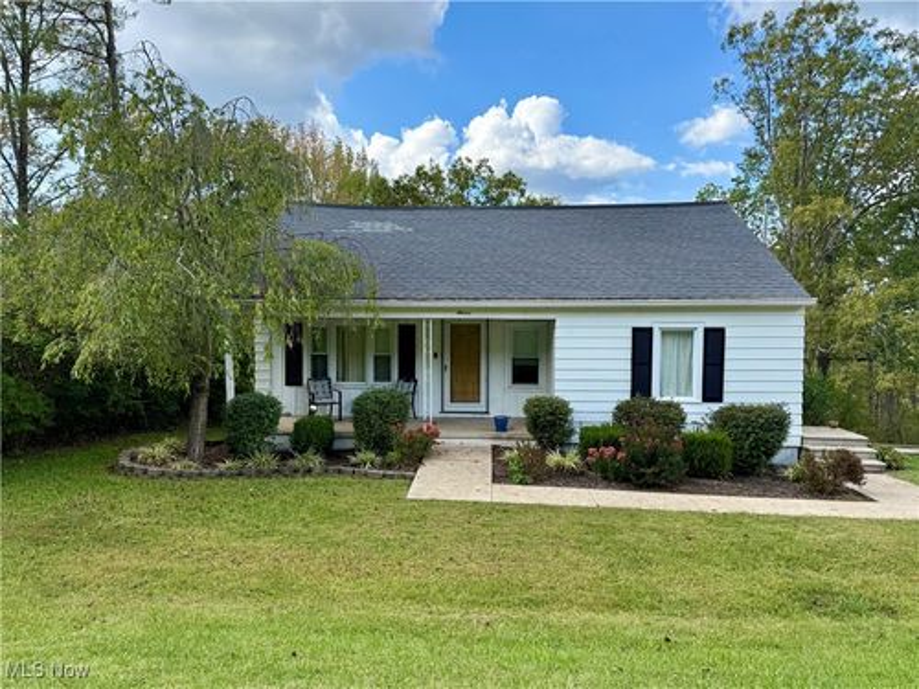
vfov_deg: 56.8
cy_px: 344
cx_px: 460
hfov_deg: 71.6
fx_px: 637
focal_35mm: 24
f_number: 1.78
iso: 100
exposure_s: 1/1901
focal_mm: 6.76
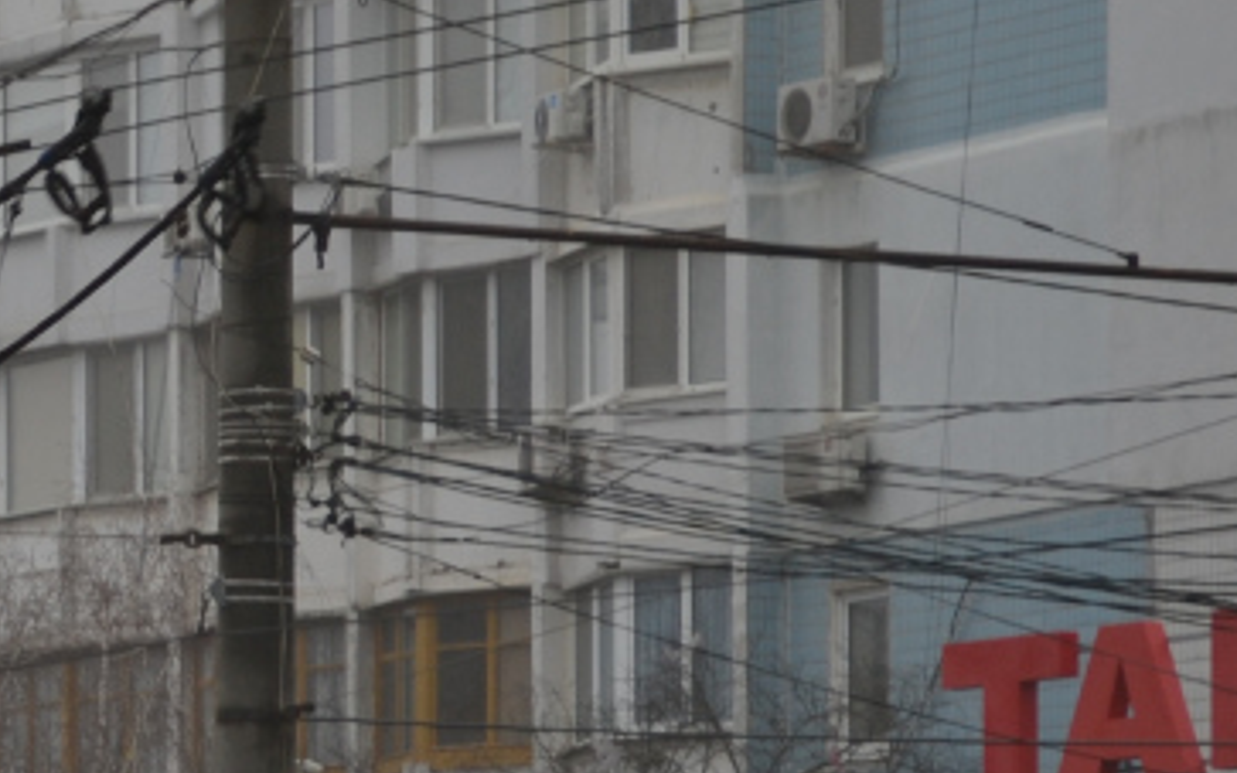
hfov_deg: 6.8
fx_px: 10143
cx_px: -941
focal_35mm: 301
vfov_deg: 4.4
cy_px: 860
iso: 140
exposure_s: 1/125
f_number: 5.6
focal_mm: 55
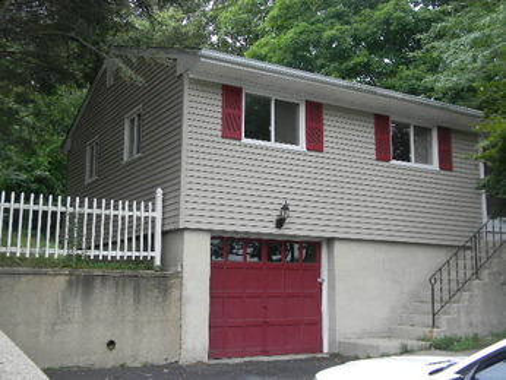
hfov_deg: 45.7
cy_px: 190
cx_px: 253
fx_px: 600
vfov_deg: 35.2
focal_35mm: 41
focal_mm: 7.3
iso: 80
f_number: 3.8
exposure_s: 1/39.4
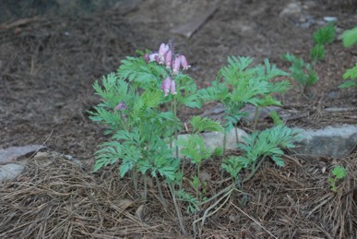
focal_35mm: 78
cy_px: 120
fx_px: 774
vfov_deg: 17.5
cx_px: 178
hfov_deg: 26.0
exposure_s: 1/200
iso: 1600
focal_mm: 52
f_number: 5
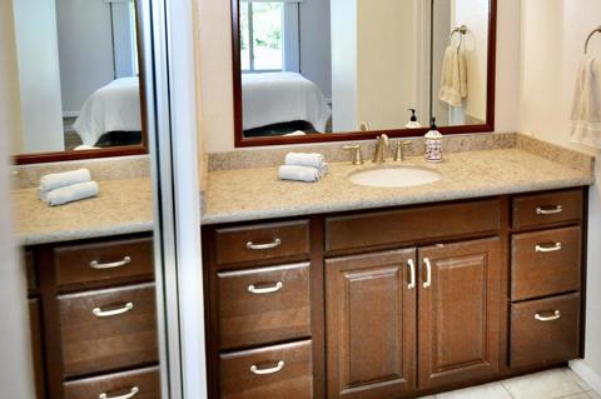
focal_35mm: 28
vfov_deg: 45.8
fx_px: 467
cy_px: 146
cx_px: 352
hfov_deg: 65.1
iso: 800
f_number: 4
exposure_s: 1/60
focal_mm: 14
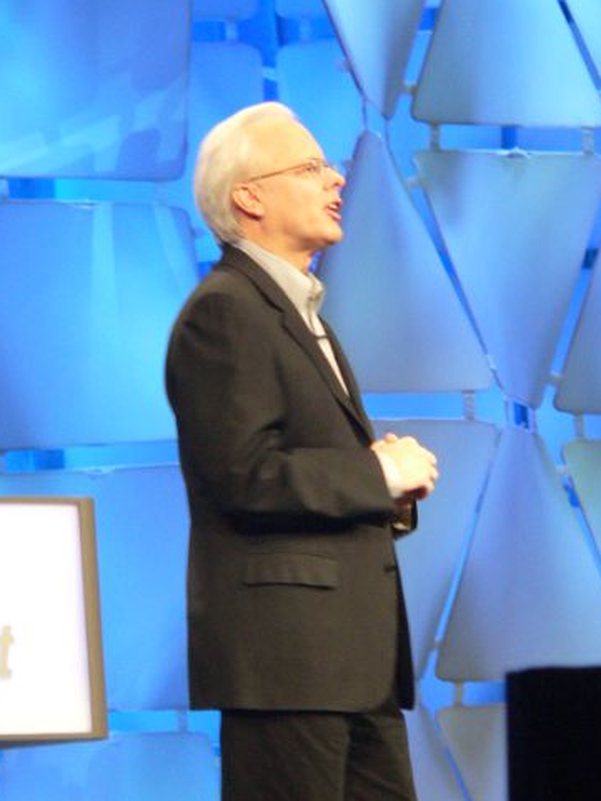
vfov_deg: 4.5
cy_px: 372
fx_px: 10158
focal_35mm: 439
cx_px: 288
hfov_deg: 3.4
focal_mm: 65.9
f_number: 3.7
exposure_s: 1/15
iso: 400
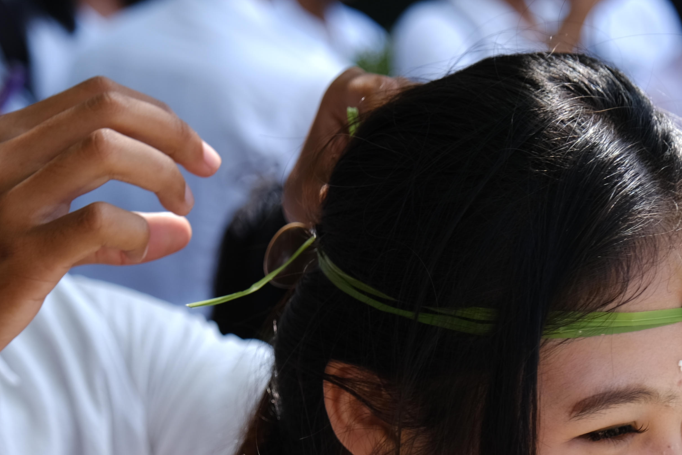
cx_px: 485
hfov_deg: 15.0
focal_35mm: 136
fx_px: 2576
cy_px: 474
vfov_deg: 10.0
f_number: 2.8
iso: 80
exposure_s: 1/250
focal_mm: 35.3
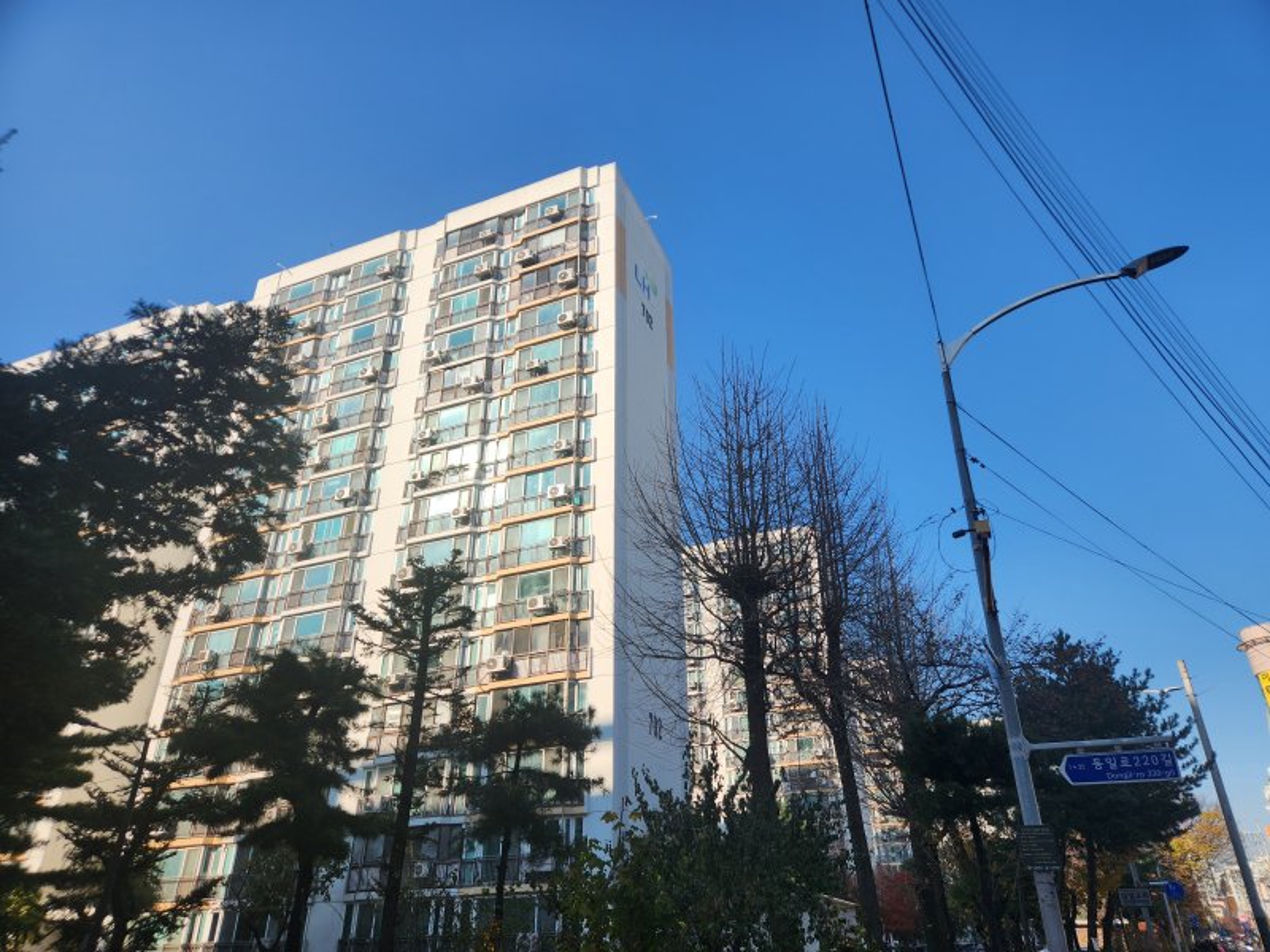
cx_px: 635
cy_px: 476
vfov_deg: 58.9
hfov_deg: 73.9
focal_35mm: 23
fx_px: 844
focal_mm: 5.4
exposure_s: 1/1619
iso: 20
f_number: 1.8
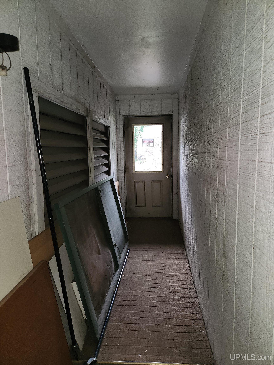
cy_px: 182
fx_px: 243
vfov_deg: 73.9
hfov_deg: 58.9
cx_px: 137
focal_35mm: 23
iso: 160
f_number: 1.8
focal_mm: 5.4
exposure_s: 1/20
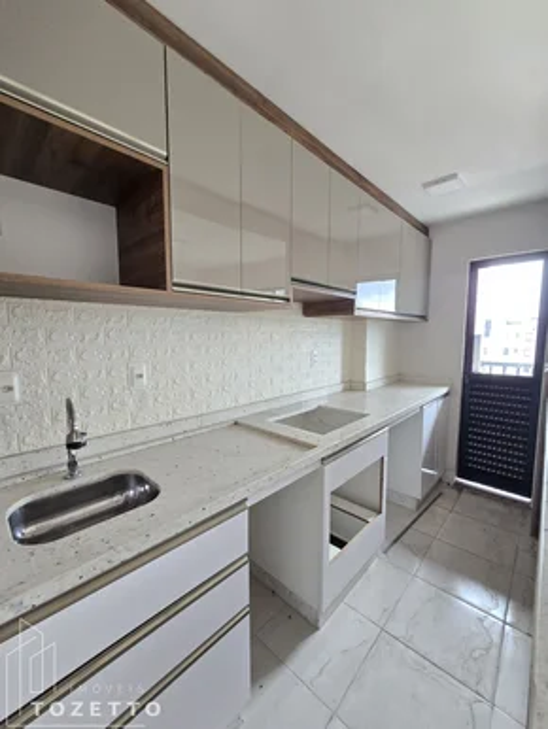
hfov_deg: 90.0
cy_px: 364
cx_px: 274
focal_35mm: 13
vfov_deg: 106.1
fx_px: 274
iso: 250
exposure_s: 1/60
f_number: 2.2
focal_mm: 2.2
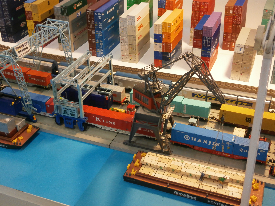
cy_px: 103
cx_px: 138
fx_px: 373
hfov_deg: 40.4
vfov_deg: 30.9
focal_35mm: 47
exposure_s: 1/13
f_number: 3.4
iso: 200
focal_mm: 8.3
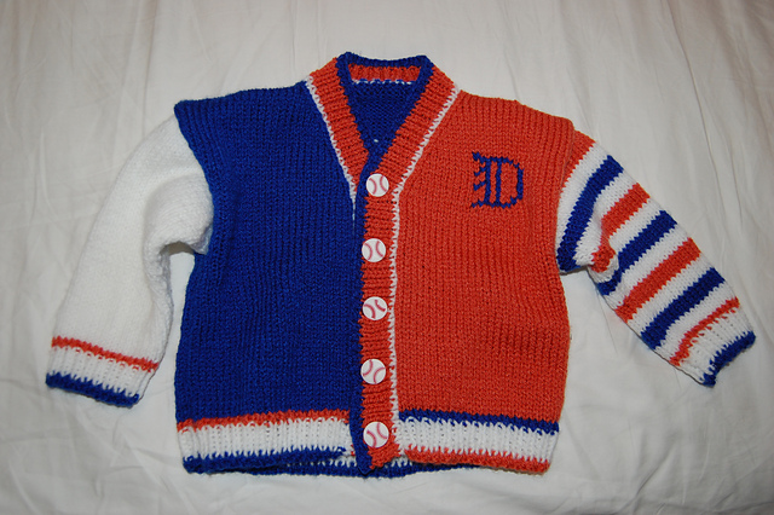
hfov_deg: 62.0
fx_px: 645
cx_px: 387
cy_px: 258
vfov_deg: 43.6
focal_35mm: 30
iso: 400
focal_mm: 20
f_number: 3.8
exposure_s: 1/60
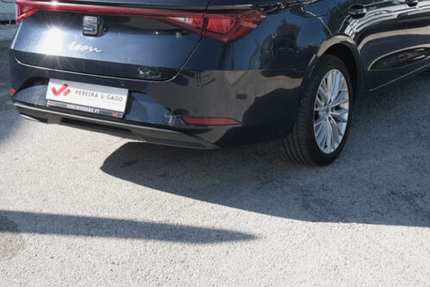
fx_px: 740
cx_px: 241
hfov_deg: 32.3
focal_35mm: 62
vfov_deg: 21.4
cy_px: 28
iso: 160
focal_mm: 19.7
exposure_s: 1/100
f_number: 9
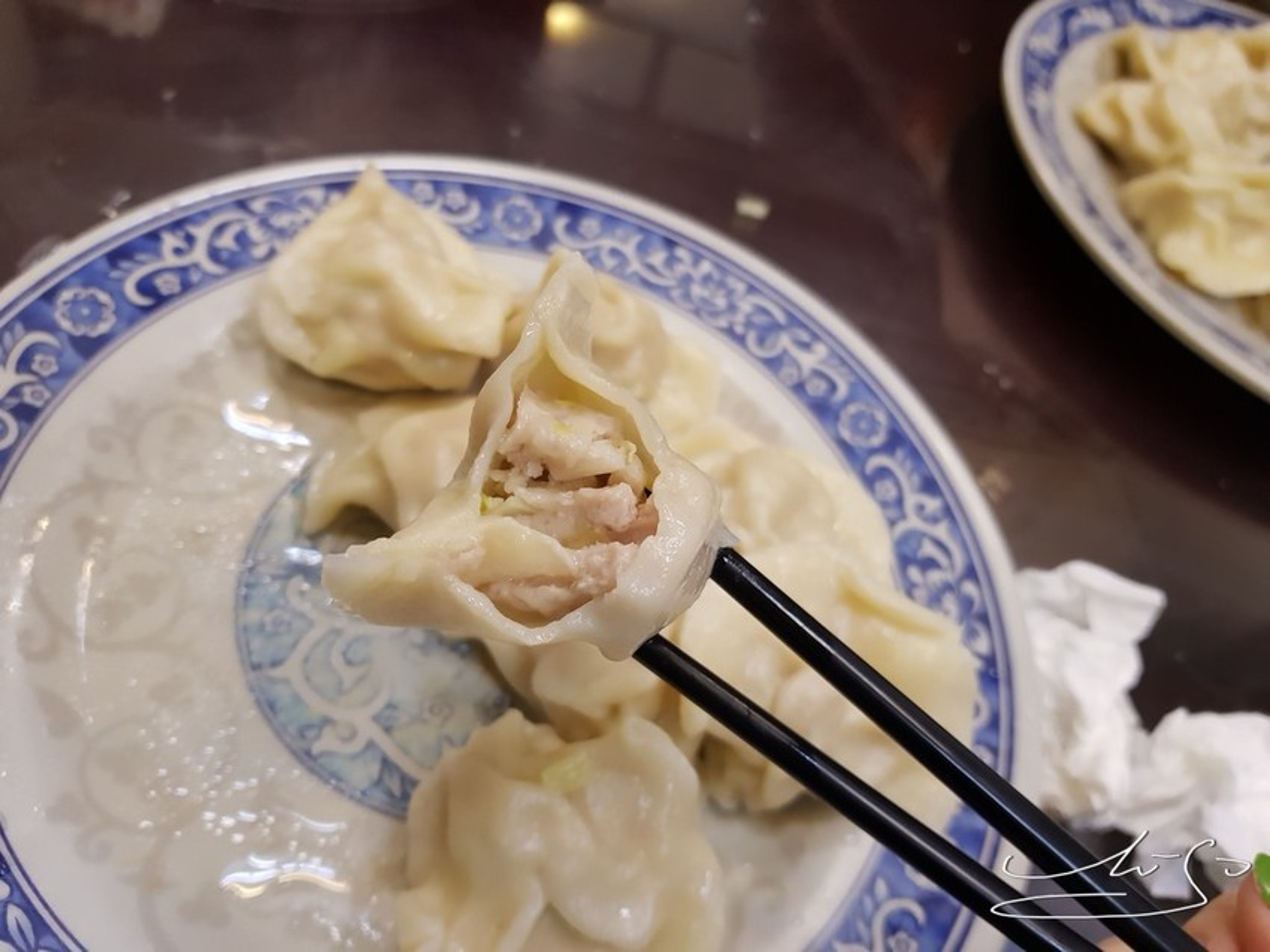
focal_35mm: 26
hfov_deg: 67.3
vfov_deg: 53.0
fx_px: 954
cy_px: 476
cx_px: 635
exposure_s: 1/60
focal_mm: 4.2
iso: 200
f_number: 1.7
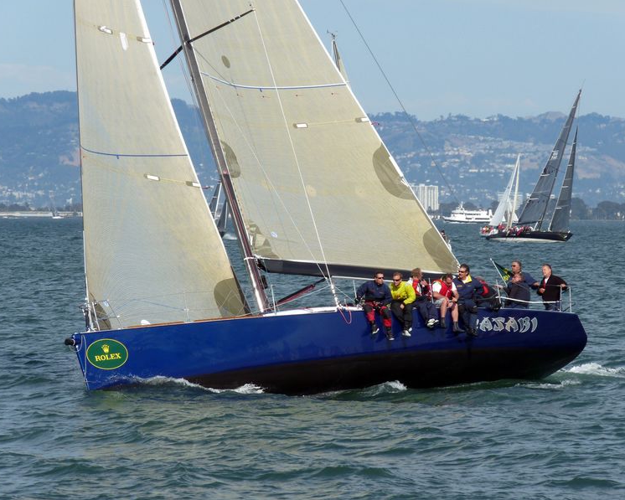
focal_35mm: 272
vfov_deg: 5.7
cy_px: 250
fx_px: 5032
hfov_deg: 7.1
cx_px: 324
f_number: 5
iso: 100
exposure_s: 1/1000
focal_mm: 46.2
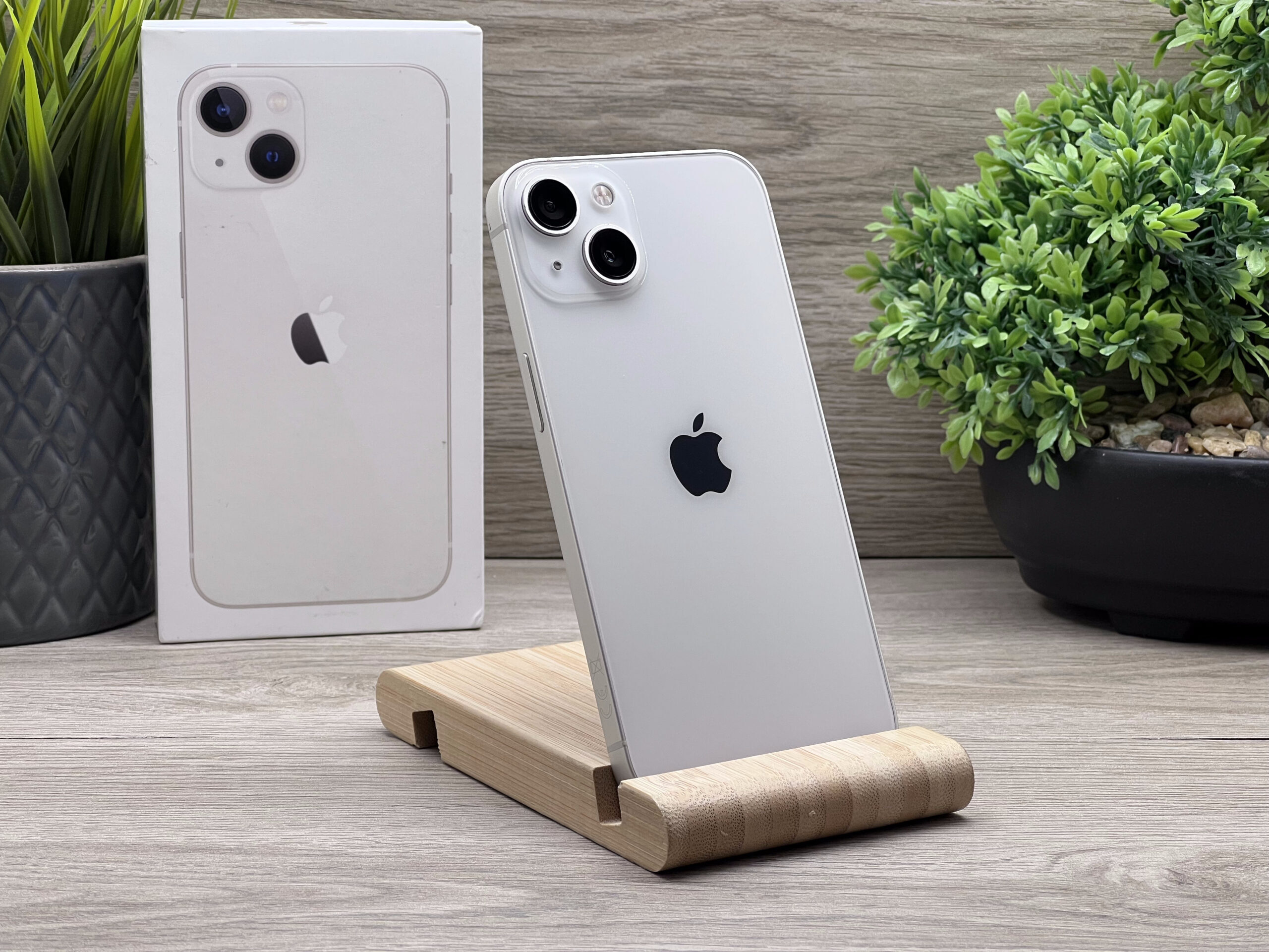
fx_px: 2823
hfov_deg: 25.3
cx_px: 634
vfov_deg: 19.1
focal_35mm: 77
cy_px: 476
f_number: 2.8
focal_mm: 9
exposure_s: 1/100
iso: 64
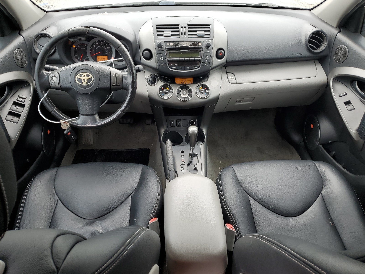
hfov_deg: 67.3
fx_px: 274
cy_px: 137
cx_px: 182
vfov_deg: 53.1
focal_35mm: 26
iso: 50
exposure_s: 1/122
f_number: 1.5
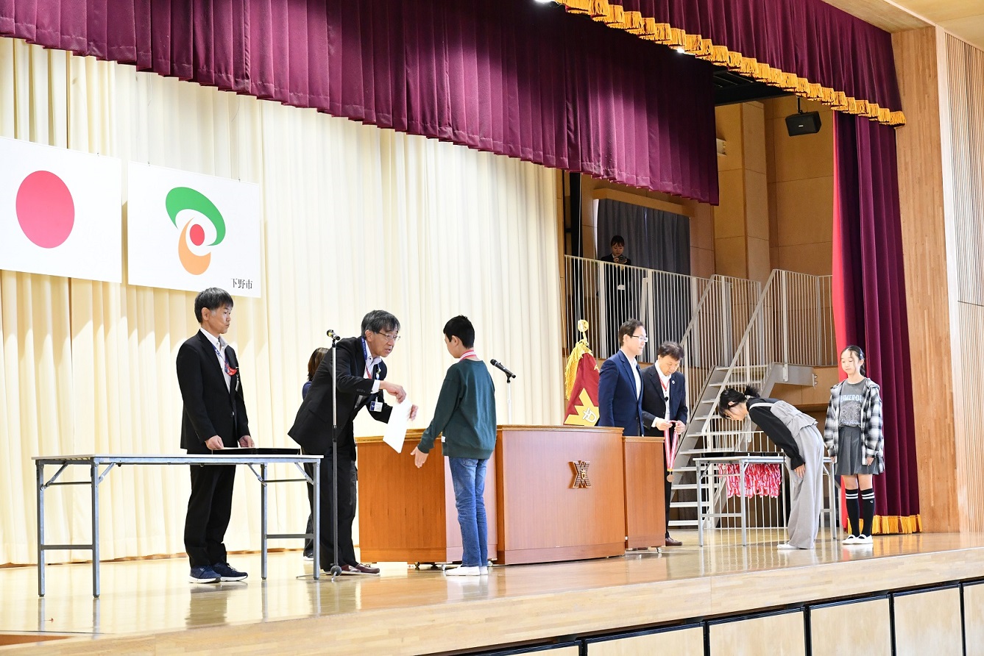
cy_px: 328
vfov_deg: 20.6
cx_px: 492
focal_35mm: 66
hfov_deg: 30.5
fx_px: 1804
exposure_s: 1/100
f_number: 5
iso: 2000
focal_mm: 44
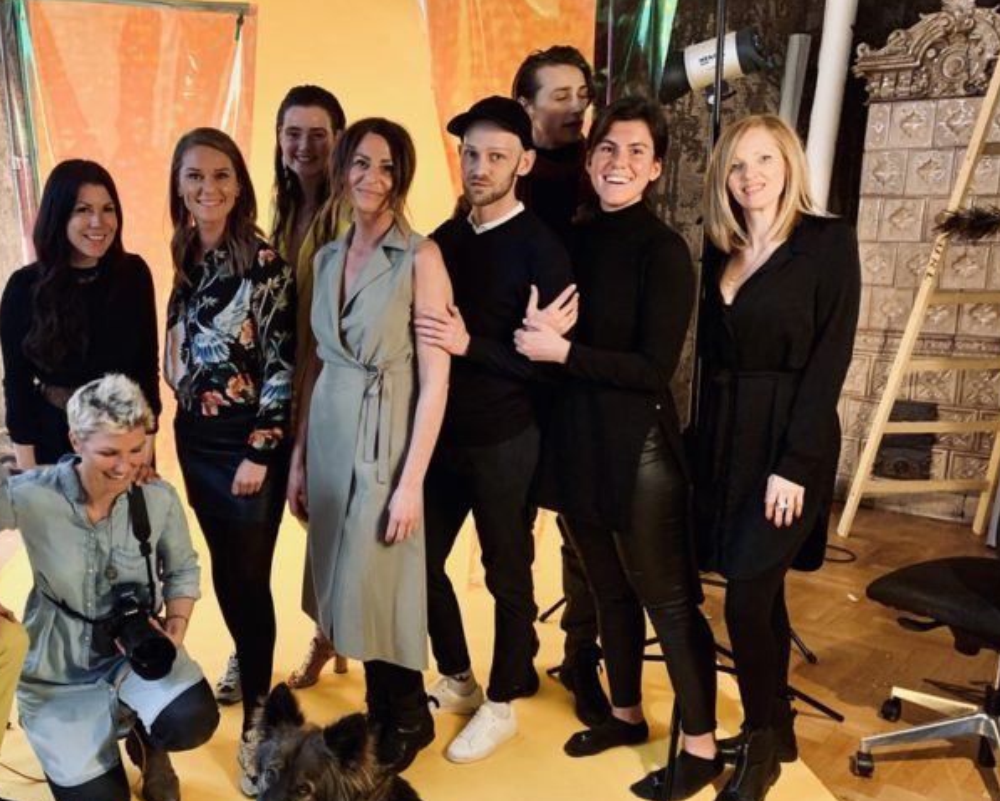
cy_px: 469
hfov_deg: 52.0
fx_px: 1007
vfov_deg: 43.2
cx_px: 350
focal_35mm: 34
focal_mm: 4.25
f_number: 1.8
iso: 320
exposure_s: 1/50
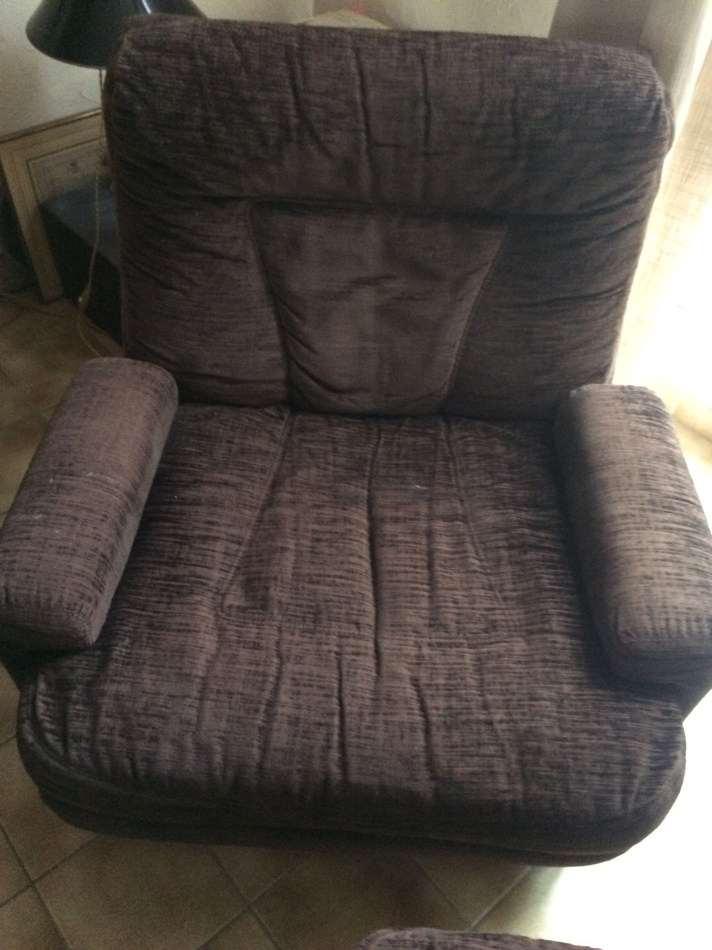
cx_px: 356
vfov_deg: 61.7
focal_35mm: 29
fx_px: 795
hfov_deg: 48.2
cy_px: 475
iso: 500
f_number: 2.2
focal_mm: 4.15
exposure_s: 1/17
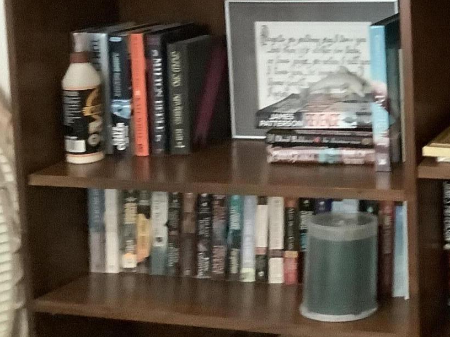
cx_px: 506
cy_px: -12
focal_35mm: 76
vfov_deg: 18.8
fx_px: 988
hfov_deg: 23.9
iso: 640
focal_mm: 3.3
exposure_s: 1/30
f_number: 2.4
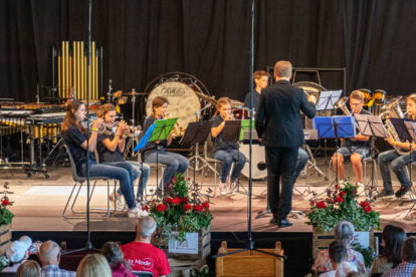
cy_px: 94
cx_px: 304
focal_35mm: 110
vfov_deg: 12.4
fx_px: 1271
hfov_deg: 18.5
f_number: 4
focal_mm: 70
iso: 4000
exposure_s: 1/160
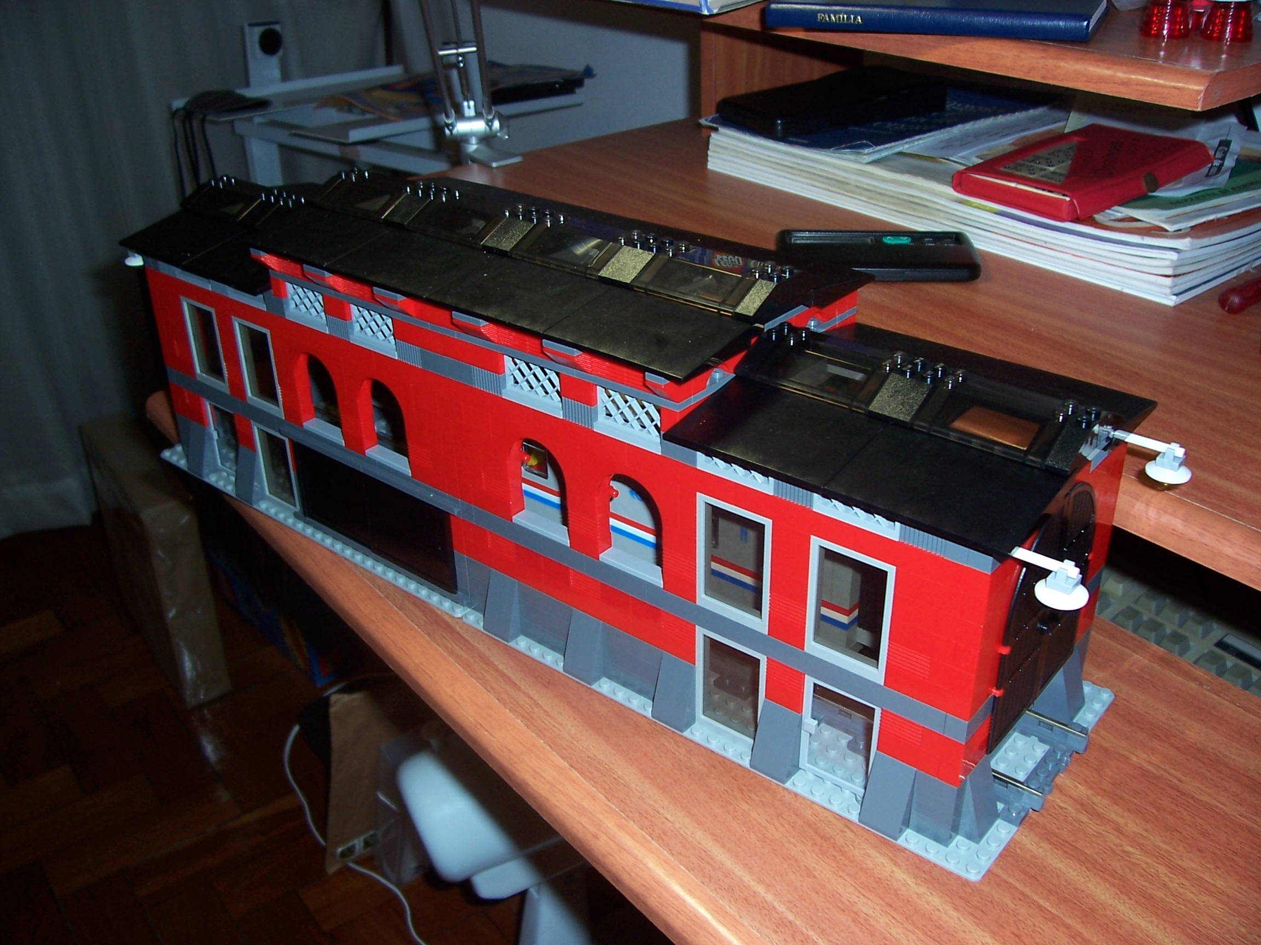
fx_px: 1239
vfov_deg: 41.8
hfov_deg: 54.0
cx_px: 630
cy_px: 472
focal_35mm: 34
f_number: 2.7
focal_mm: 5.6
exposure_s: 1/60
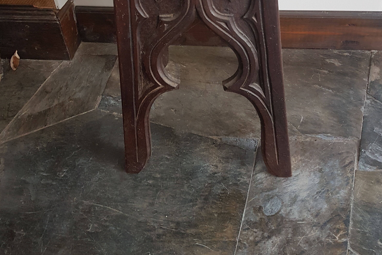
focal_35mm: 37
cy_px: 42
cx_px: 189
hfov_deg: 51.9
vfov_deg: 34.5
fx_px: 393
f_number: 1.7
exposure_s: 1/30
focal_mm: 4.2
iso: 160
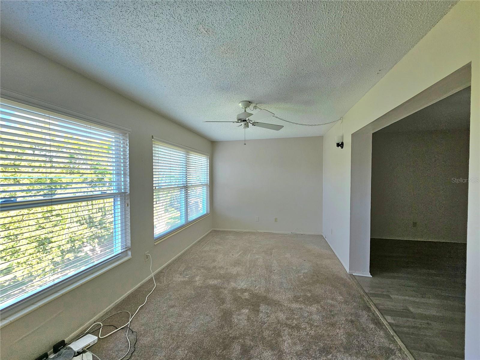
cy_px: 180
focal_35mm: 13
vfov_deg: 89.9
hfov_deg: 106.2
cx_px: 240
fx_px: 180
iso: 200
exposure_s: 1/77.5
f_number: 2.2
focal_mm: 2.2
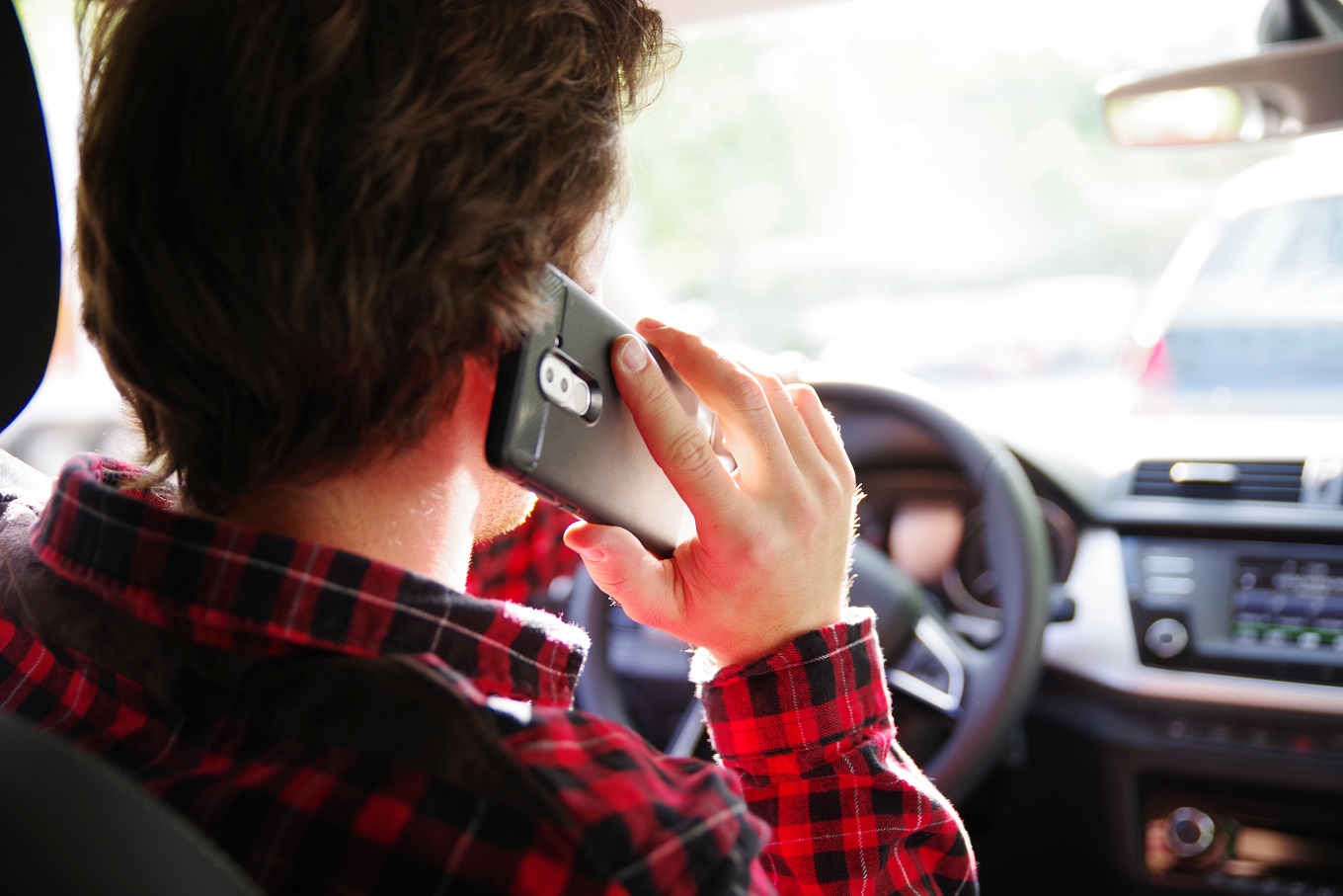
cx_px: 672
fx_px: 1604
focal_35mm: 43
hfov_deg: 45.4
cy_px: 448
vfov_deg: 31.2
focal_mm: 43
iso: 200
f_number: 2.8
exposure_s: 1/80
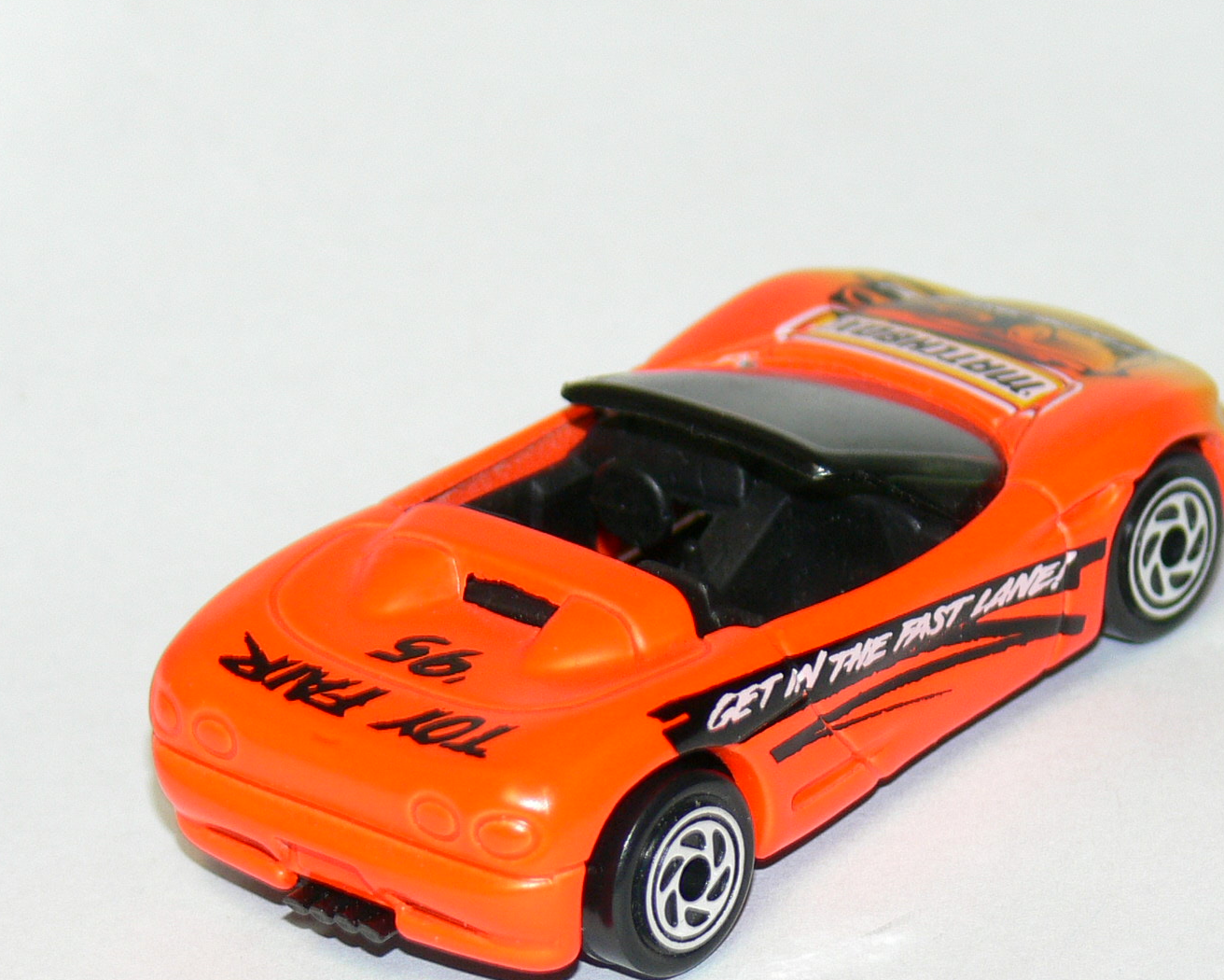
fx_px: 8840
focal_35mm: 244
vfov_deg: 6.3
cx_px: 721
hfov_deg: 7.9
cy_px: 539
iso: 100
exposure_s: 1/30
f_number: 3.6
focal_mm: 27.2
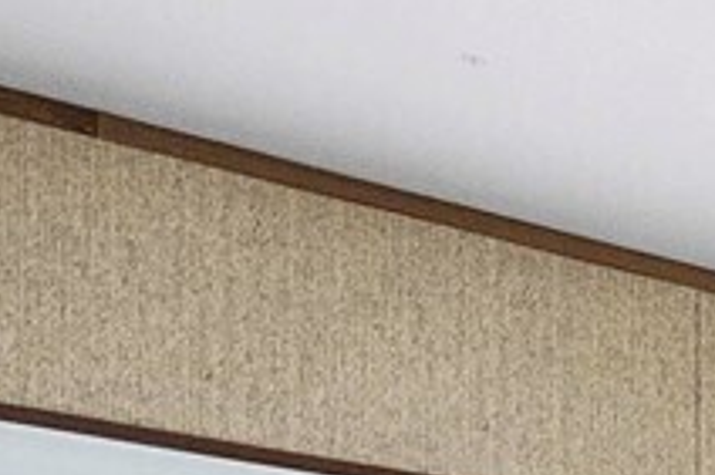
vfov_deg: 11.4
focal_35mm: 104
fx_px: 2064
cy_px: 1065
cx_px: 1533
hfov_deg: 15.0
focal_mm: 13
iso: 250
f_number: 6.3
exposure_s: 1/60
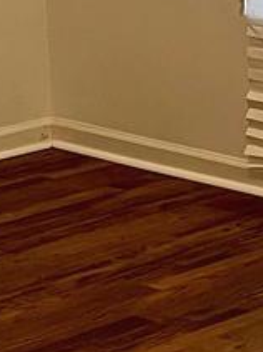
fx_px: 1917
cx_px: 375
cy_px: 80
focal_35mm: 189
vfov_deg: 10.4
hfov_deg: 7.7
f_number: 1.6
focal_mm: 4.2
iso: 125
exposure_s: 1/60
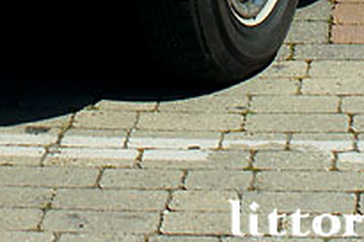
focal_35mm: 300
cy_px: -345
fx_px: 3029
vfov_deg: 4.5
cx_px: 59
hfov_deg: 6.9
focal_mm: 40
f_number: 8
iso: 100
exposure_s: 1/320
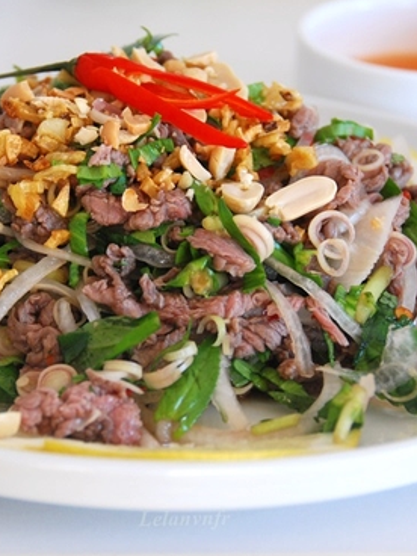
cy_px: 255
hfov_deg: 8.4
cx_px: 128
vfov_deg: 11.2
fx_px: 2840
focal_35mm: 177
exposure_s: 1/60
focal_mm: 75
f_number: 5.3
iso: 500
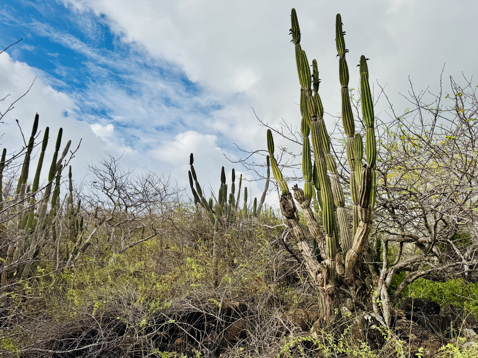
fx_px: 331
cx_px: 239
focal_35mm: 24
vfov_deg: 56.8
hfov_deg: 71.6
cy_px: 179
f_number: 1.78
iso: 80
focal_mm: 6.76
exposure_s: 1/9009
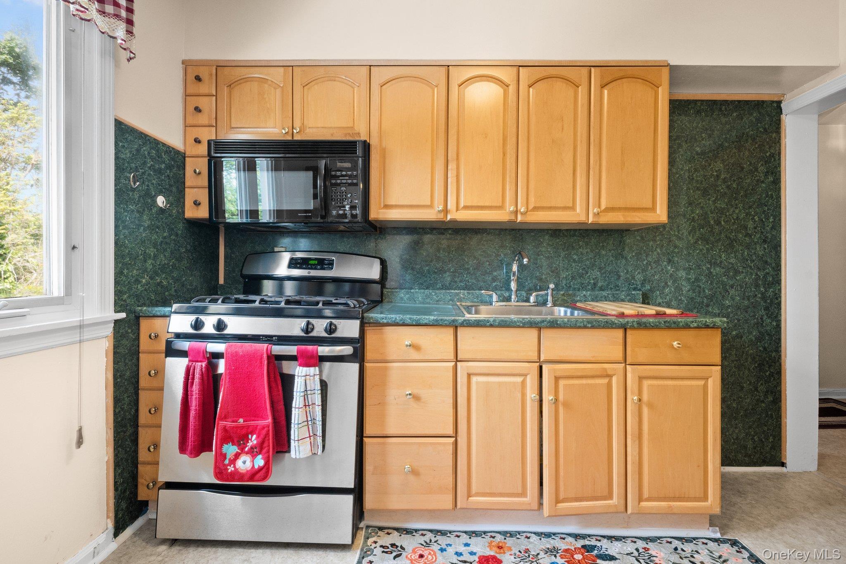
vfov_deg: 77.3
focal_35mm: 15
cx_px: 423
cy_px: 282
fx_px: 352
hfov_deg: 100.4
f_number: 10
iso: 500
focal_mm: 10
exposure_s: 1
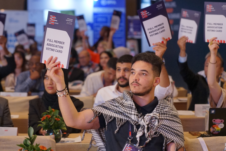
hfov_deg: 19.5
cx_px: 113
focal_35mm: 105
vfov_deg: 13.0
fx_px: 659
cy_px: 76
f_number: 2.8
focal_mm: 70
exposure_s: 1/125
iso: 1250
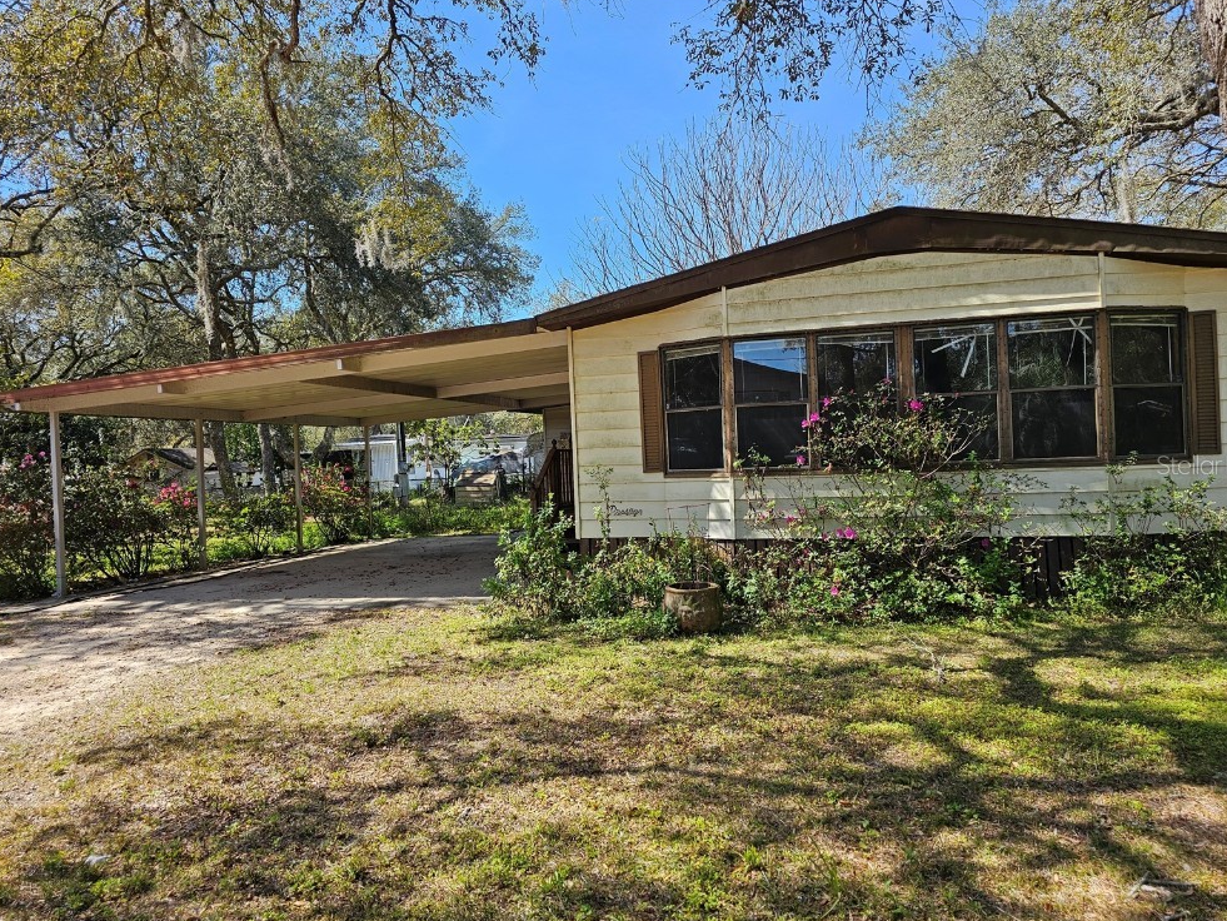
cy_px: 464
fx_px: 851
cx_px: 634
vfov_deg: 56.8
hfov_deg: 71.6
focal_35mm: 24
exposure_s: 1/432
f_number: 1.7
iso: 20
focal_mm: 6.3
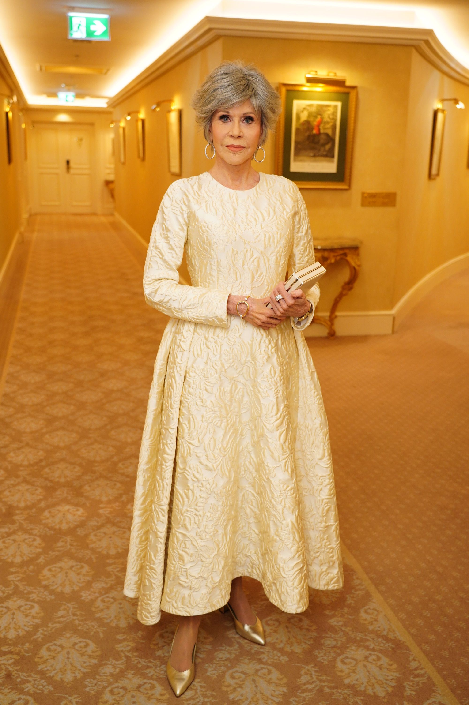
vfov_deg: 50.7
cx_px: 234
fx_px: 744
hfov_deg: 35.0
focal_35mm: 38
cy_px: 352
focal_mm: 38
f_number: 4
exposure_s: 1/100
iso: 1600
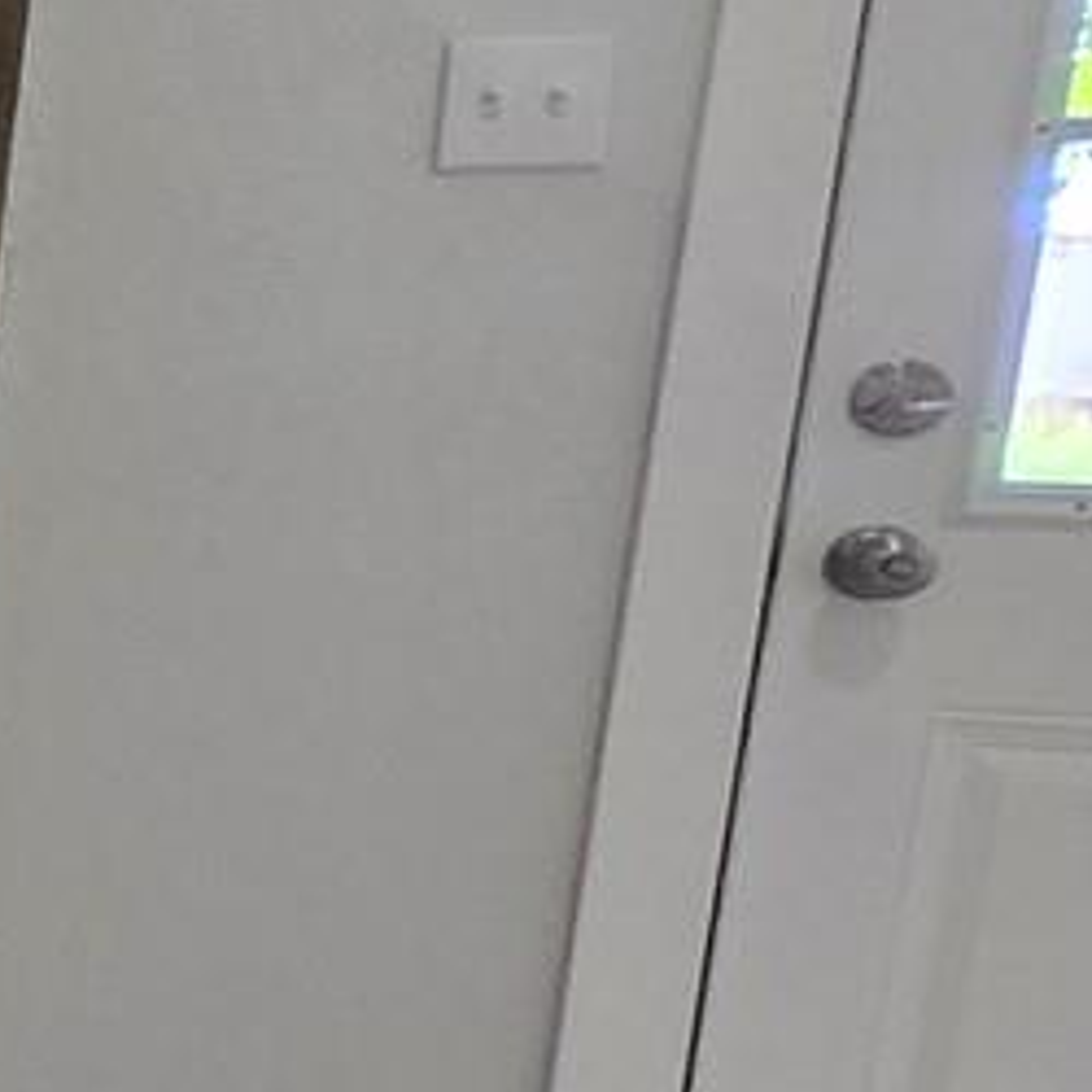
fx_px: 3355
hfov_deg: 10.3
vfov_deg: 18.4
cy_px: 817
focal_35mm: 94
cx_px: -2498
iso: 100
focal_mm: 1.7
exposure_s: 1/60
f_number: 2.2
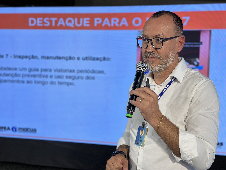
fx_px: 313
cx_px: 113
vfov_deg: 30.3
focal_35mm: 48
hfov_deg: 39.7
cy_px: 85
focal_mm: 6.86
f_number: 1.78
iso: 80
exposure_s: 1/156
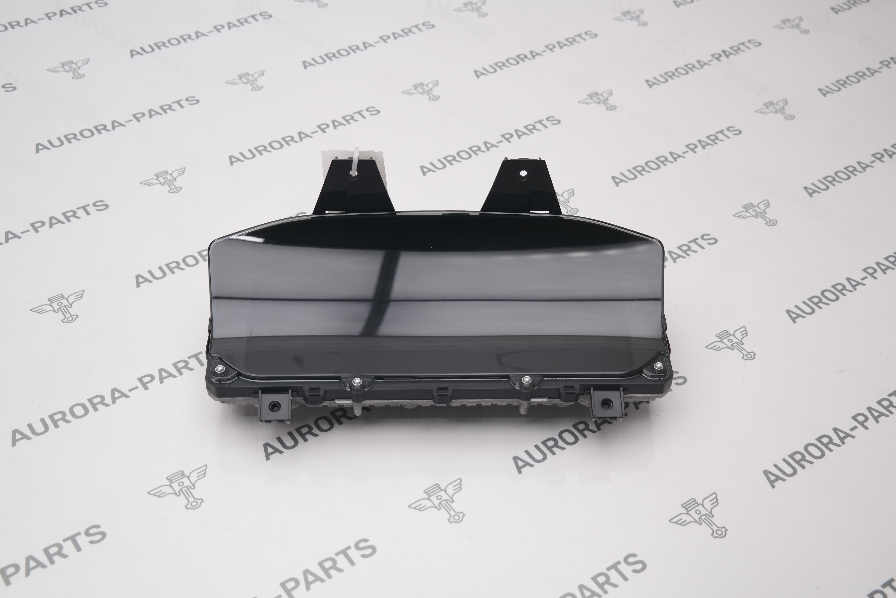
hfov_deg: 42.7
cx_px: 448
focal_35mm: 46
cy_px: 299
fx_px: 1145
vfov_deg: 29.2
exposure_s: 1/100
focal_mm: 30
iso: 200
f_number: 4.5
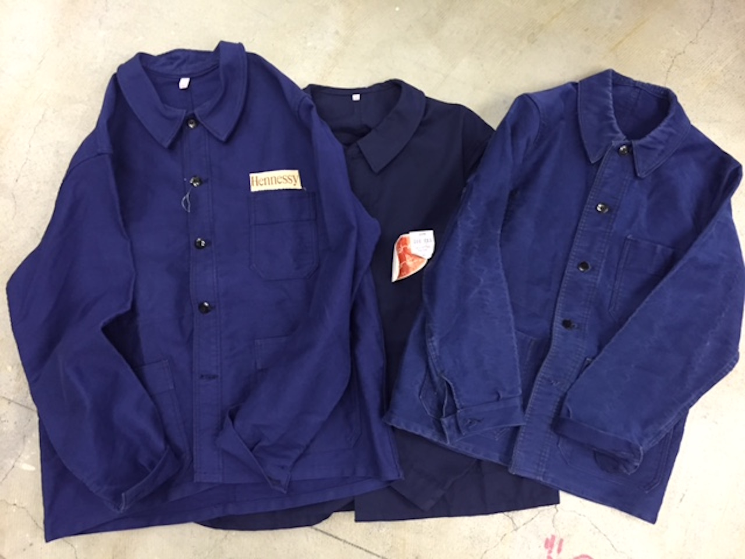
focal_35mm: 29
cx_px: 372
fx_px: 624
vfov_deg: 48.2
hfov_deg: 61.7
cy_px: 280
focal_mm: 4.15
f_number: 2.2
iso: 250
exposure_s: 1/24
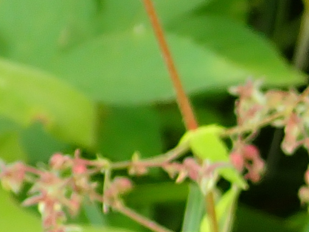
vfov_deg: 7.1
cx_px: 843
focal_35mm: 208
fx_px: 1857
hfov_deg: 8.4
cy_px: 263
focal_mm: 5.5
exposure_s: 1/400
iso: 100
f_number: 3.2
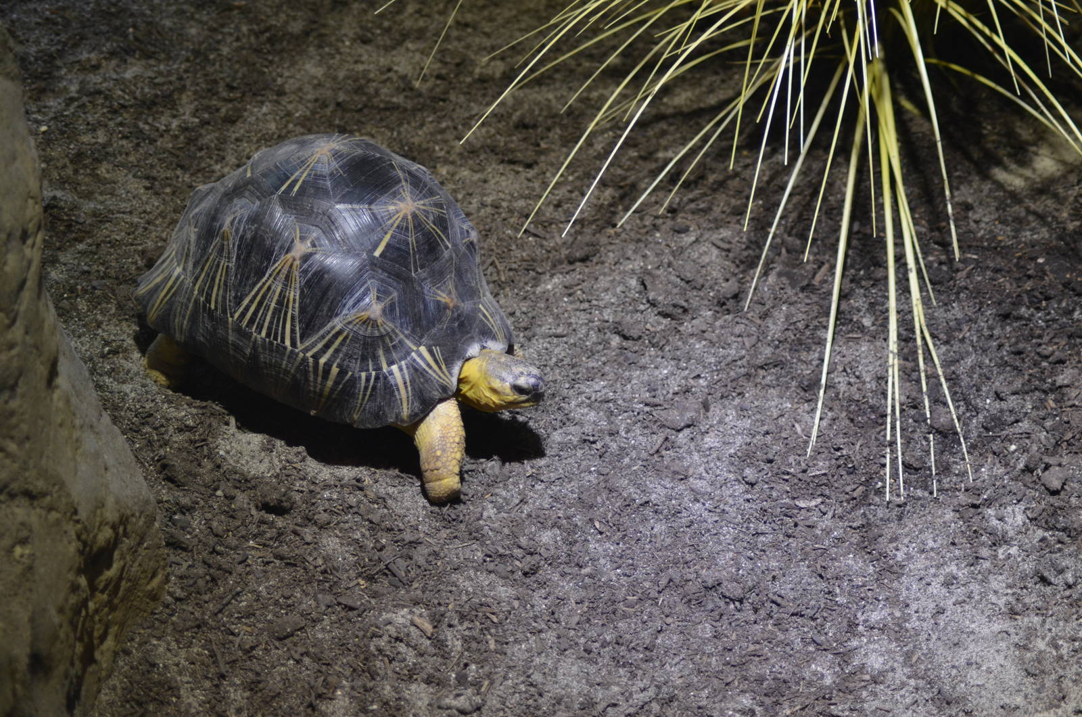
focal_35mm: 105
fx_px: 3150
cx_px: 541
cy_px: 358
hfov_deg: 19.5
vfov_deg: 13.0
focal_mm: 70
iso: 800
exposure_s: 1/125
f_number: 4
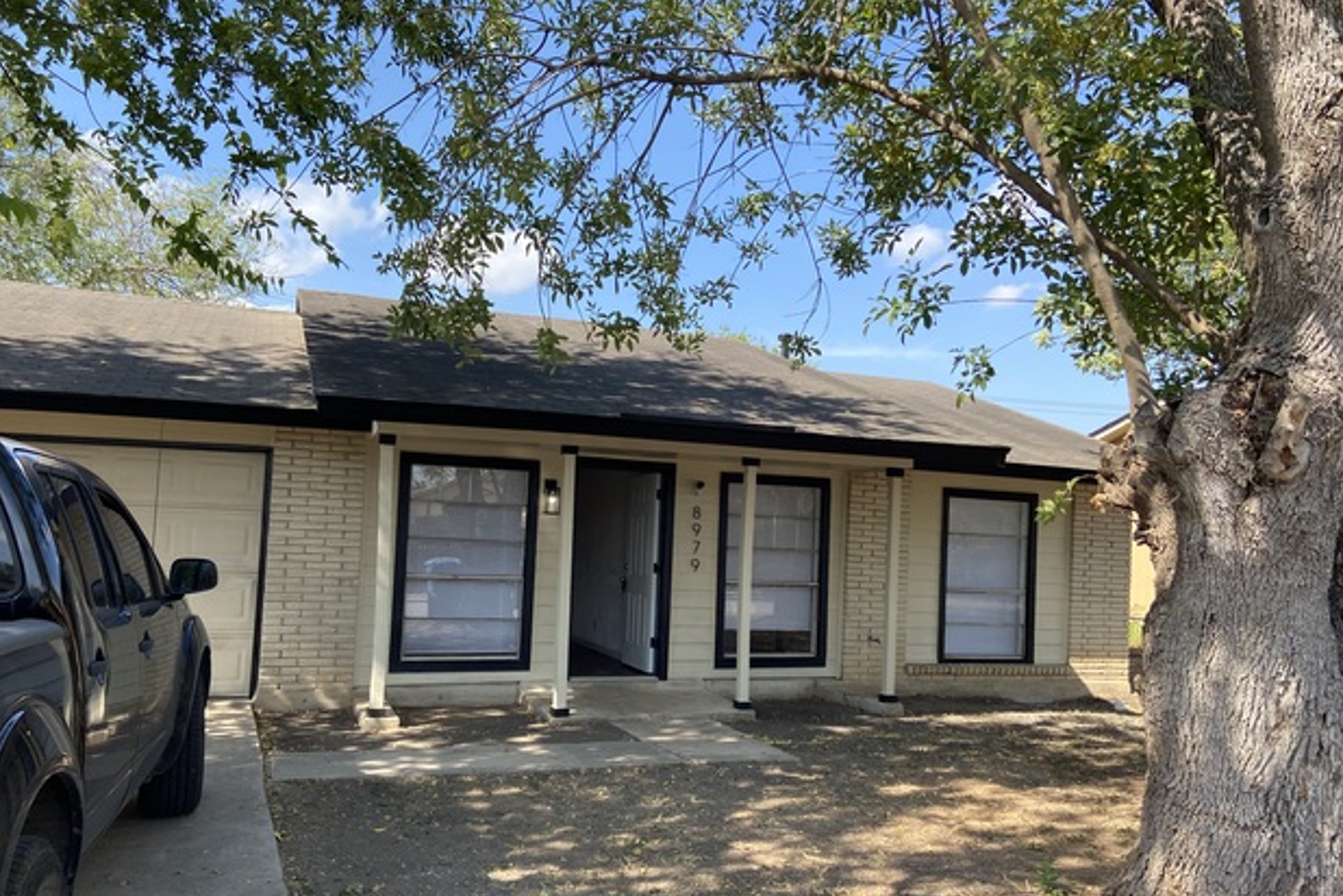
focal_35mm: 28
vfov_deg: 46.2
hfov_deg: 65.5
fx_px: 1044
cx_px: 667
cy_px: 520
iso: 32
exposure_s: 1/810
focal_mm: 4.25
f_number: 1.8
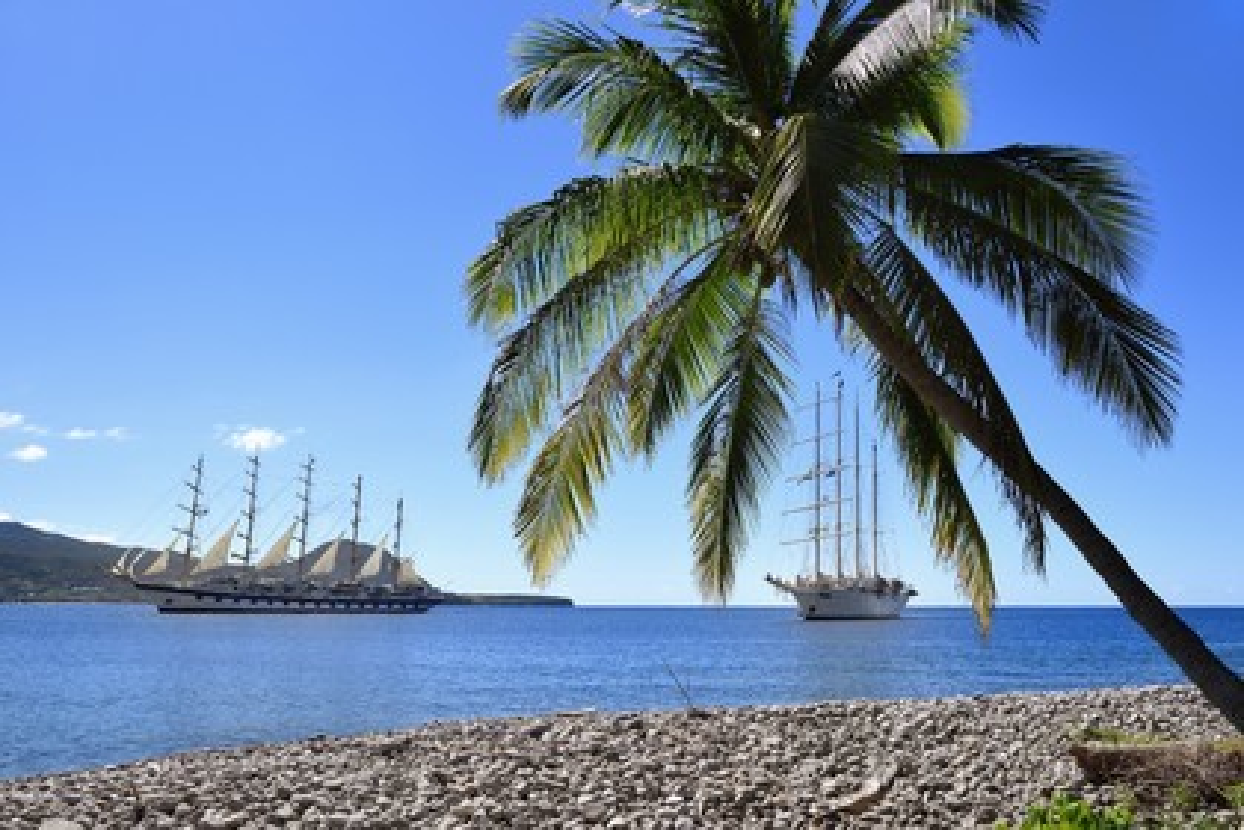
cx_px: 622
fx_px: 1071
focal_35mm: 31
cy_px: 415
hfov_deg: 60.3
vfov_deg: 42.3
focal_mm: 31
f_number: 14
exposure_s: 1/250
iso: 200
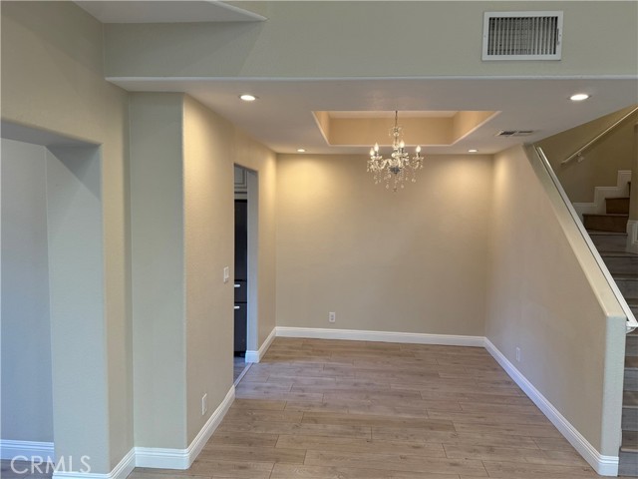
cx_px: 319
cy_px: 240
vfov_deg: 56.8
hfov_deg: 71.6
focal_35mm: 24
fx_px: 442
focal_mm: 6.76
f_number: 1.78
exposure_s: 1/120
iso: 125
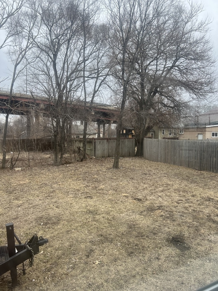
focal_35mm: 26
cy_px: 146
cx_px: 109
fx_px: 218
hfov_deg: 53.1
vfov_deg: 67.3
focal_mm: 5.7
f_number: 1.5
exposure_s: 1/1280
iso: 50
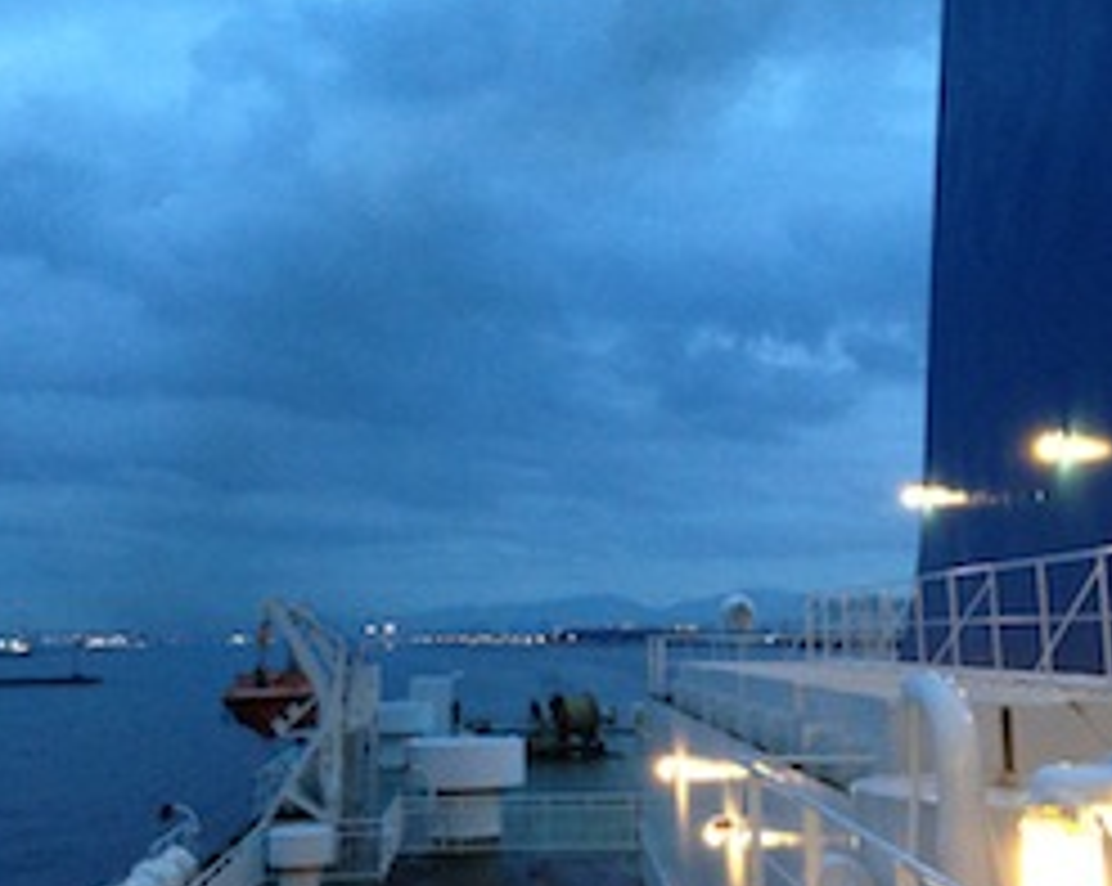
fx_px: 1545
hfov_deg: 39.6
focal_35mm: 47
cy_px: 405
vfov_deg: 32.0
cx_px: 554
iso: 400
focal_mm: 4.12
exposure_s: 1/20
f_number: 2.4
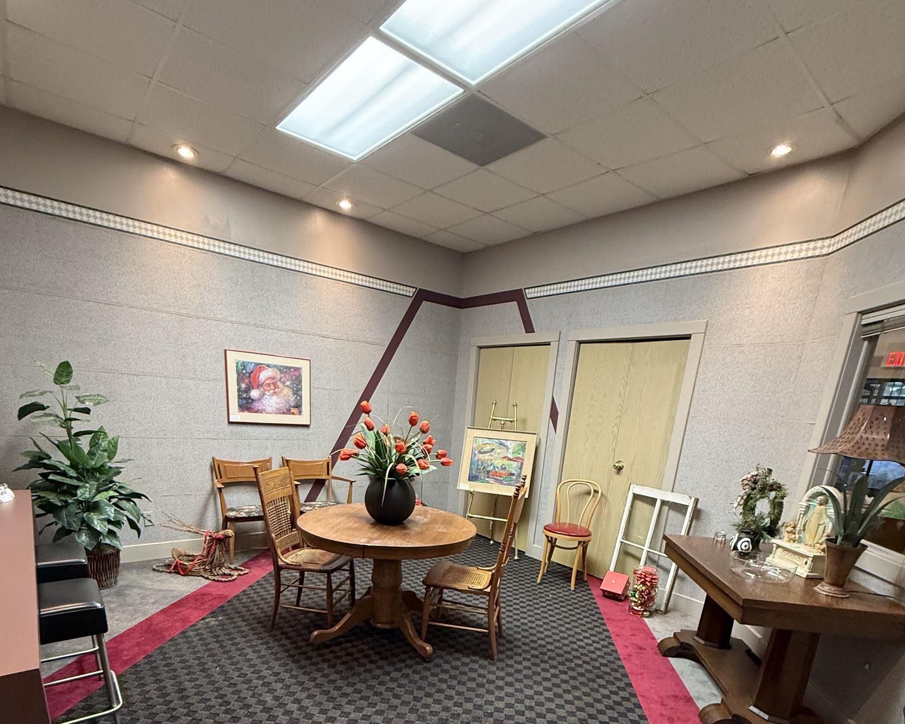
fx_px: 509
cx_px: 451
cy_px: 556
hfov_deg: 83.3
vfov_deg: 65.8
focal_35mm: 19
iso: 400
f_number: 2.2
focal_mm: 2.22
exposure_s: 1/60
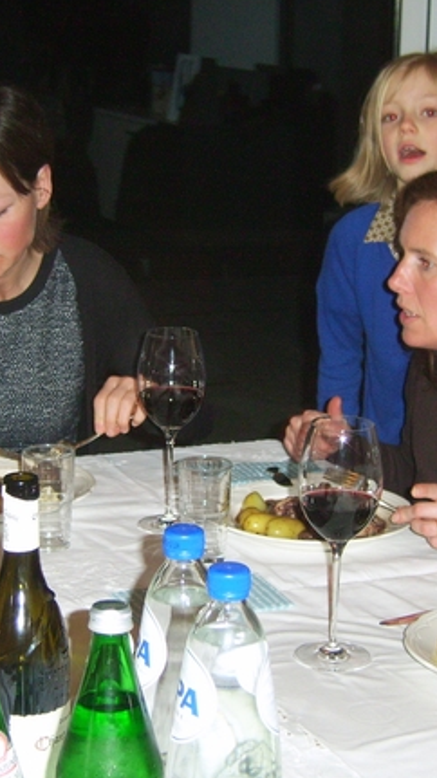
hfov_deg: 13.3
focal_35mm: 91
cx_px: 141
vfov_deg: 23.4
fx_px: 1877
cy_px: 388
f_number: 3.5
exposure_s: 1/40
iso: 150
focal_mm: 12.3
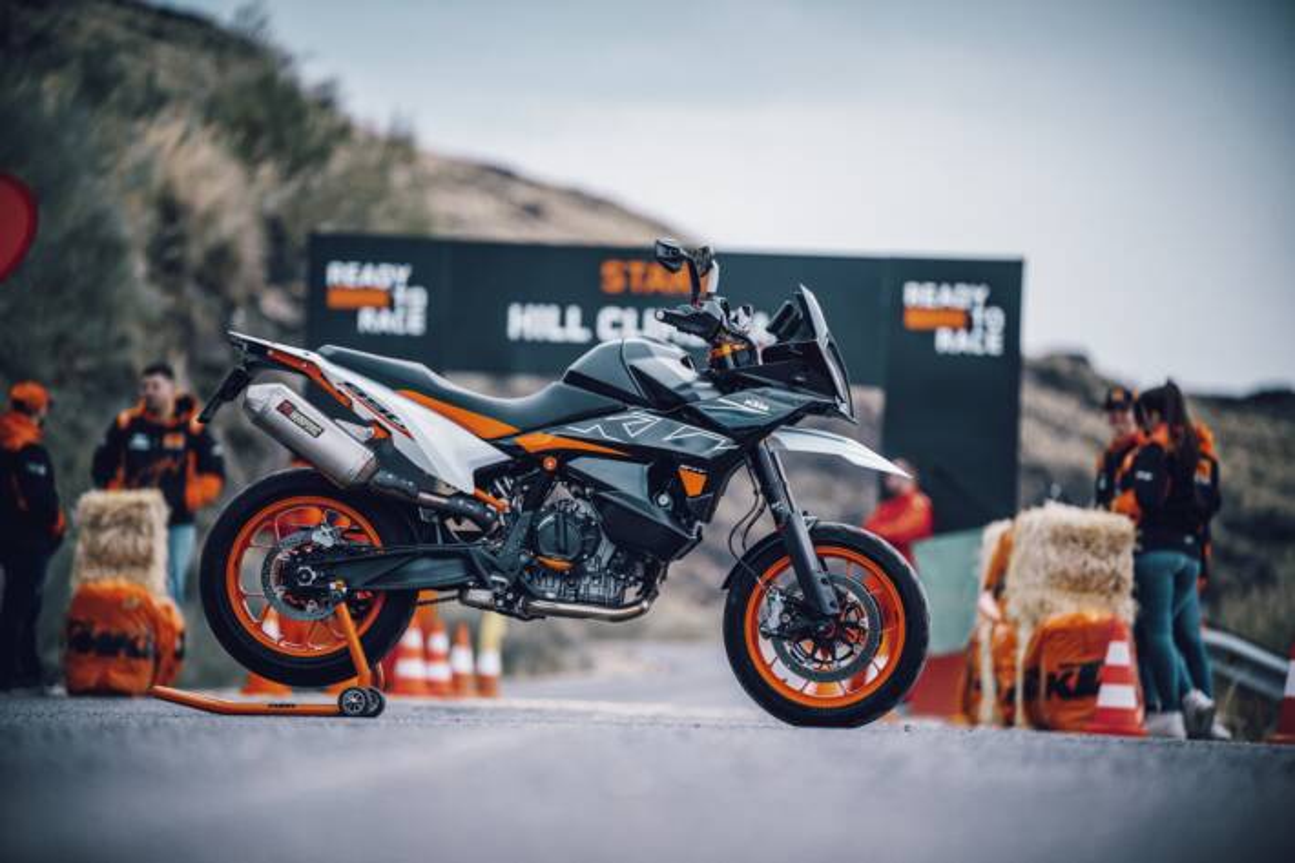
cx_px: 648
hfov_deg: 10.3
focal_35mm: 200
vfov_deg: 6.9
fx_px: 7192
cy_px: 432
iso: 200
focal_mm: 200
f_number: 2.8
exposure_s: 1/1600
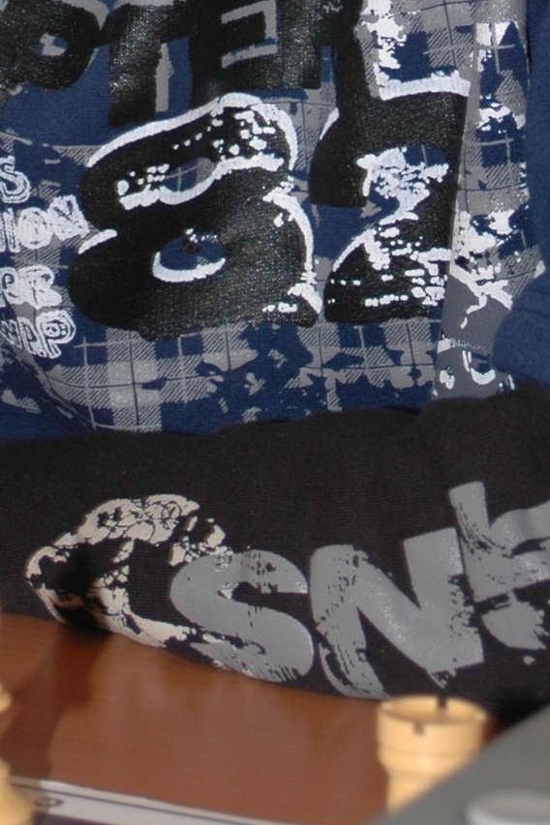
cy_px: -143
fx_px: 4655
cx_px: 70
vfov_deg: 10.0
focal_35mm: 203
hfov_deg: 6.7
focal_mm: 48
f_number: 5.6
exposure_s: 1/60
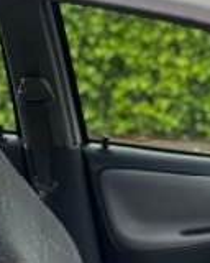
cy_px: 296
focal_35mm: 95
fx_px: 738
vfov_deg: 19.3
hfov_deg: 15.3
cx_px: 282
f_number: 1.5
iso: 40
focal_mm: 5.7
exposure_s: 1/270
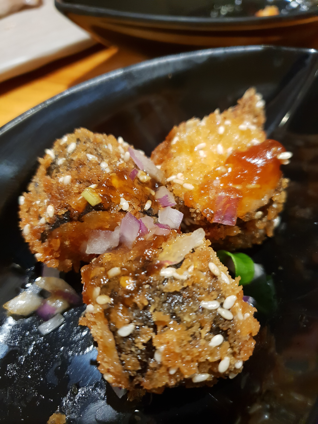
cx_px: 159
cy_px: 212
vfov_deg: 67.3
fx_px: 318
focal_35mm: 26
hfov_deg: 53.1
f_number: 1.5
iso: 250
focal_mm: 4.3
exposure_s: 1/33
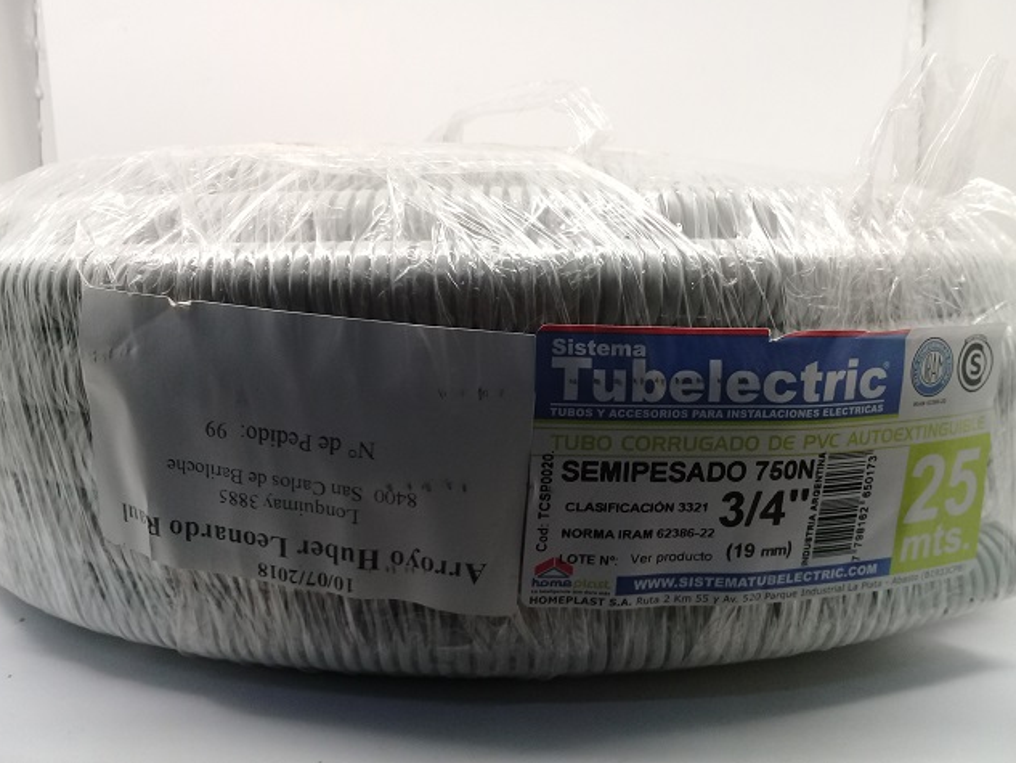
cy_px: 371
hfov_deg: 56.8
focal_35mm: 32
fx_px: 939
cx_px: 500
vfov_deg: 44.2
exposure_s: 1/50
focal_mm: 3.3
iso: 64
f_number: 2.2
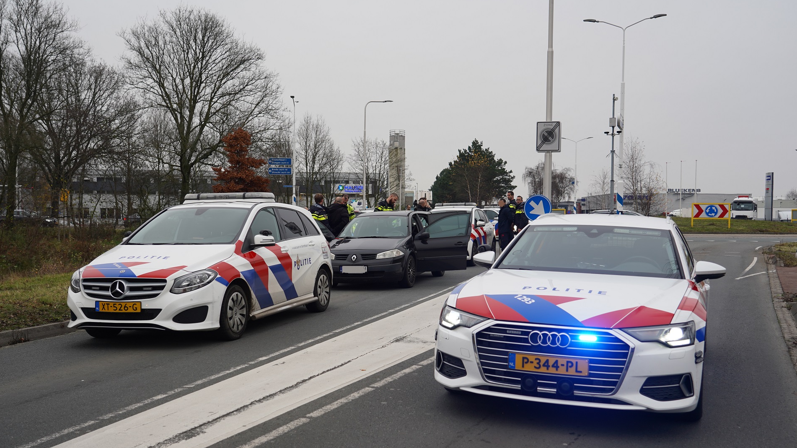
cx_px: 399
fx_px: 782
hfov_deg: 54.0
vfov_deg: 32.0
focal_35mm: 37
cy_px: 249
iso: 100
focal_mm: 35
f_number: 4.5
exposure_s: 1/80
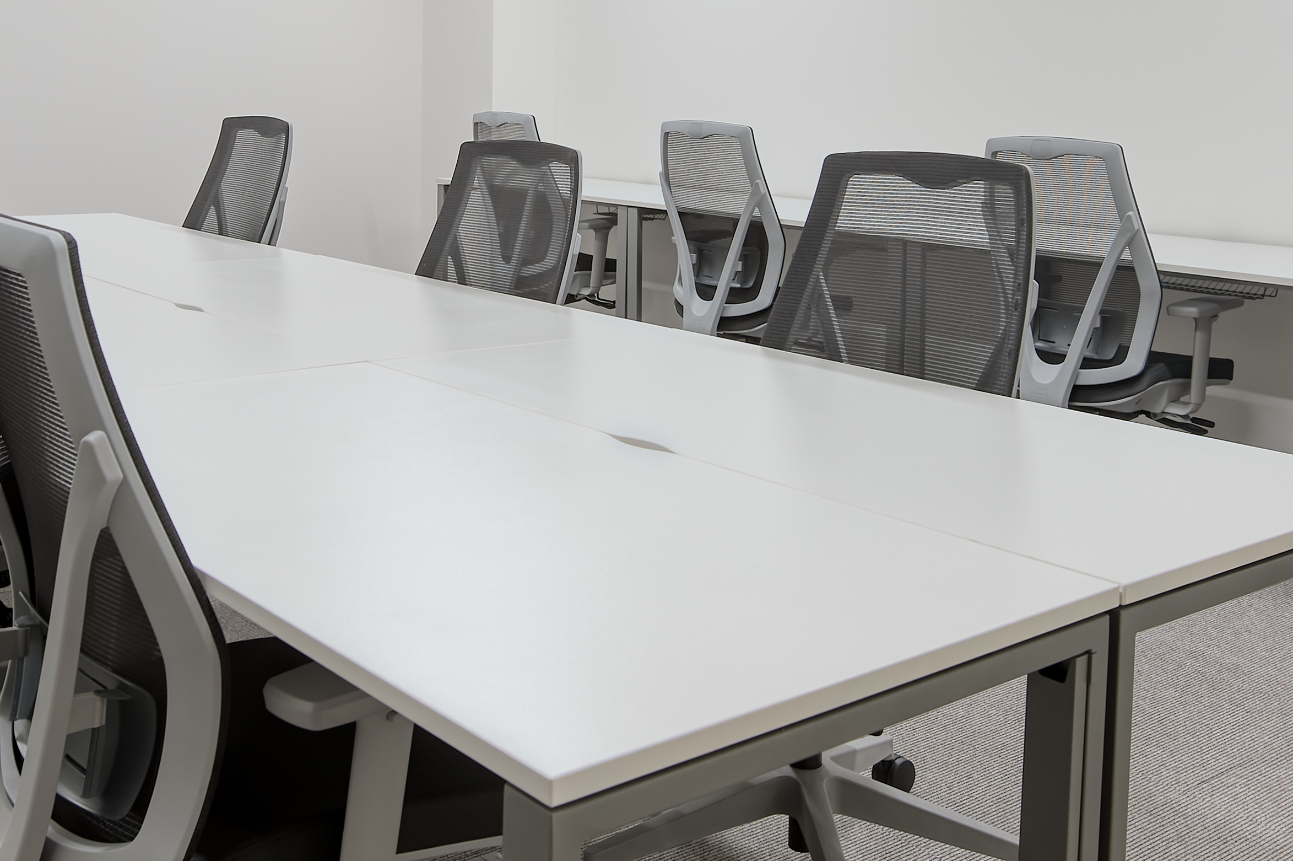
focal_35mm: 41
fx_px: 1472
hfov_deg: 47.3
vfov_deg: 31.6
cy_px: 146
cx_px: 552
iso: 100
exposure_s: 1/20
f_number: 8
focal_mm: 16
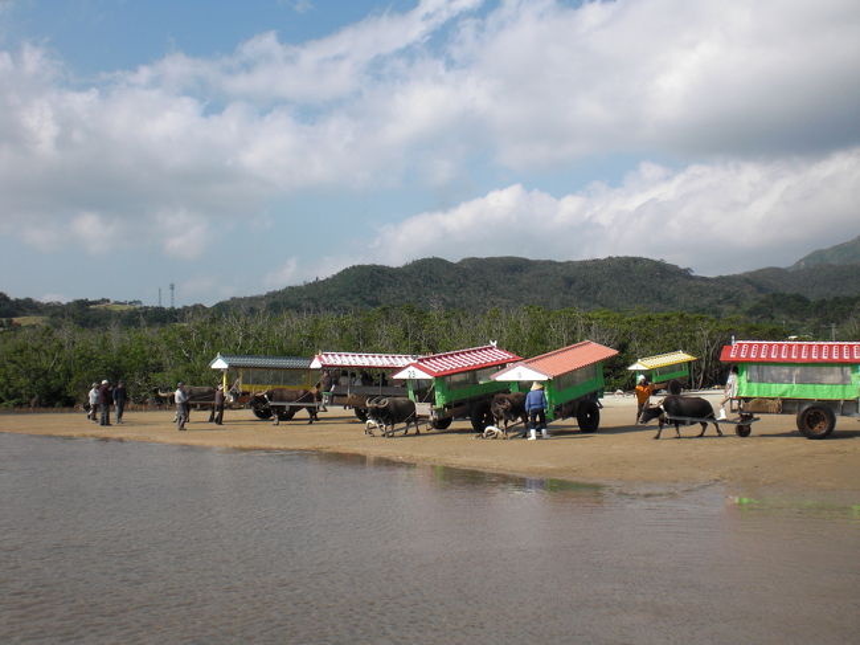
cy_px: 322
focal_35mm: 38
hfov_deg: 49.0
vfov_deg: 37.7
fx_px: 944
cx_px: 430
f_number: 5.6
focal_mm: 6.3
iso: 64
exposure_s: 1/500
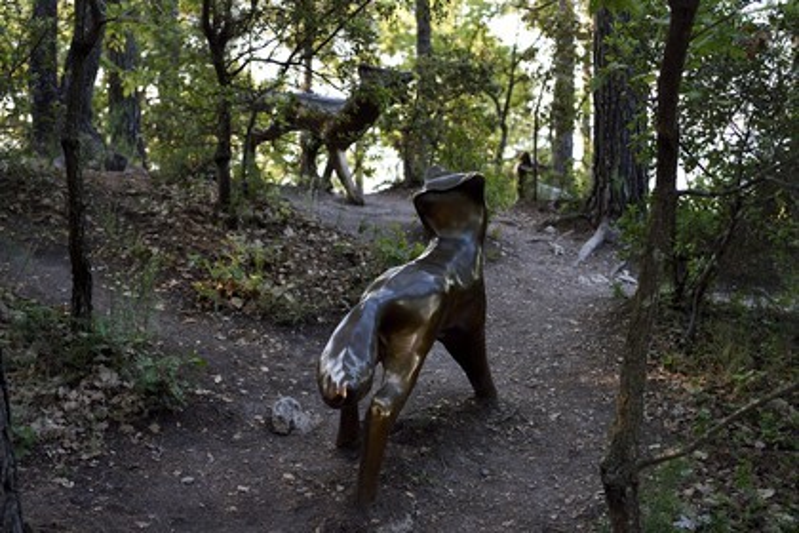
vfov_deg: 26.0
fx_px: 1154
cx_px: 400
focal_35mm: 52
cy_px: 266
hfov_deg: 38.2
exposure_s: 1/60
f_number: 4.5
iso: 200
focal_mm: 52
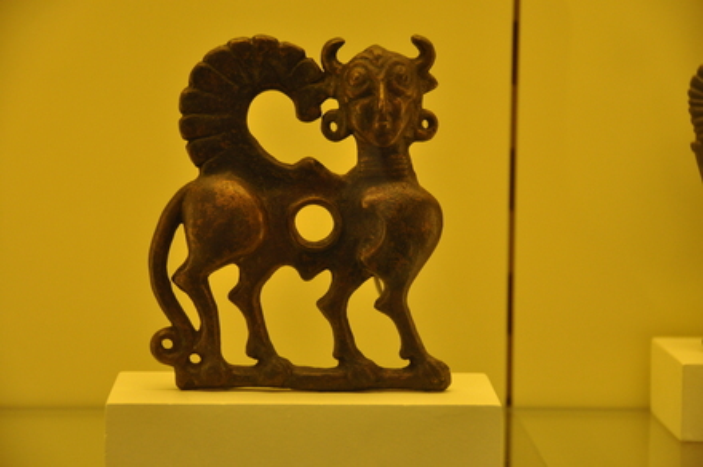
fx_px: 2632
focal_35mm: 135
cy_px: 234
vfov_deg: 10.1
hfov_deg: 15.2
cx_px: 352
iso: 1000
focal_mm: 90
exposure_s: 1/125
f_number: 5.3
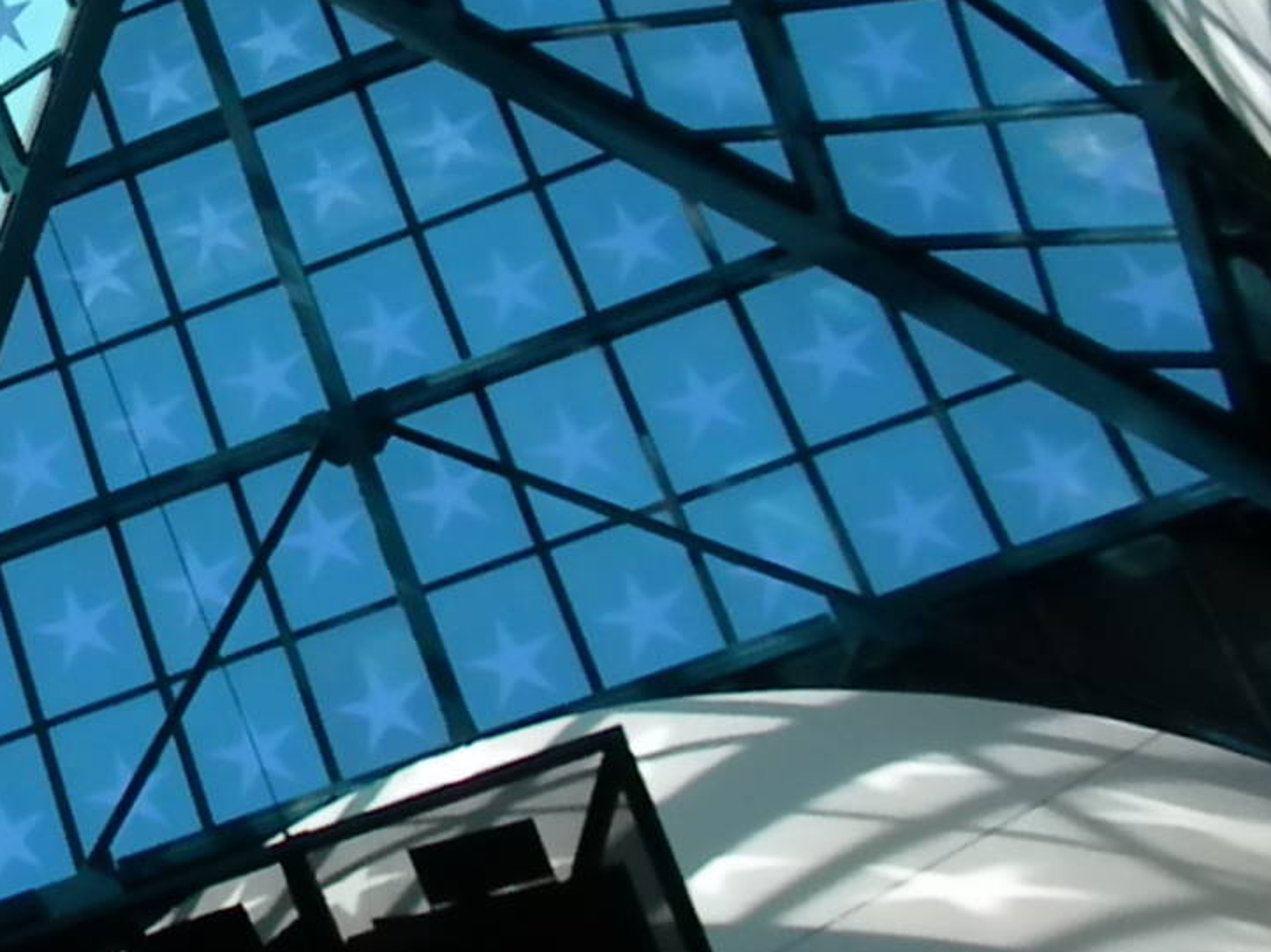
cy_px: 204
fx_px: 3010
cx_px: -92
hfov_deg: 22.6
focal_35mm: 82
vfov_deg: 17.8
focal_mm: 6.6
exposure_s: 1/270
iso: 640
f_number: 10
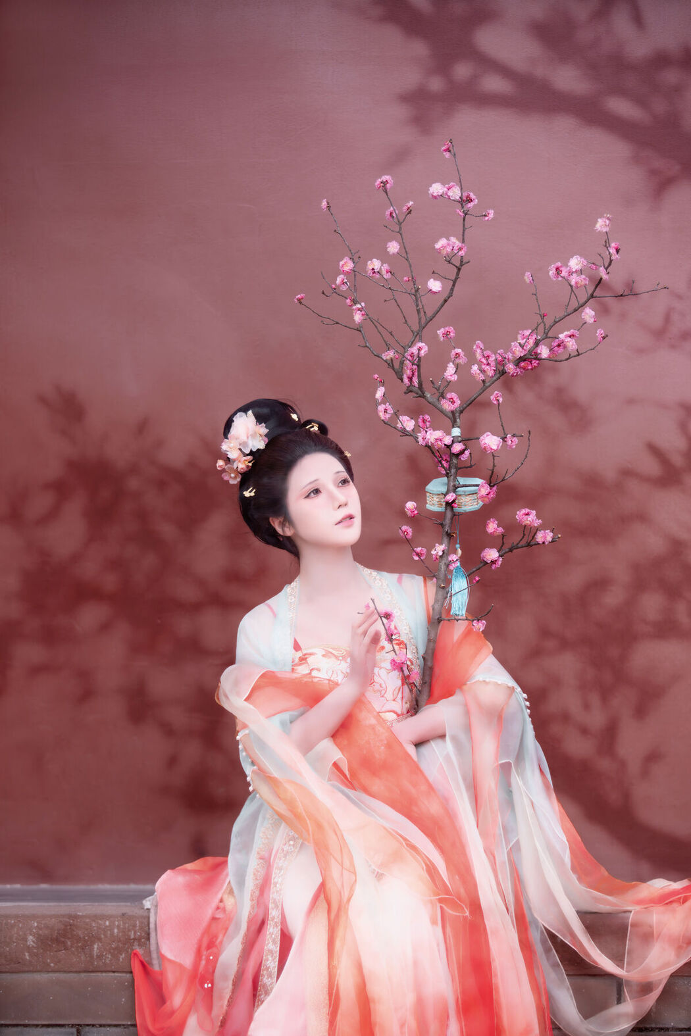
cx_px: 346
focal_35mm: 105
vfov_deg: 19.5
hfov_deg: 13.0
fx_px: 3023
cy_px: 518
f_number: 2.8
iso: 800
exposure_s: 1/2000
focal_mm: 105
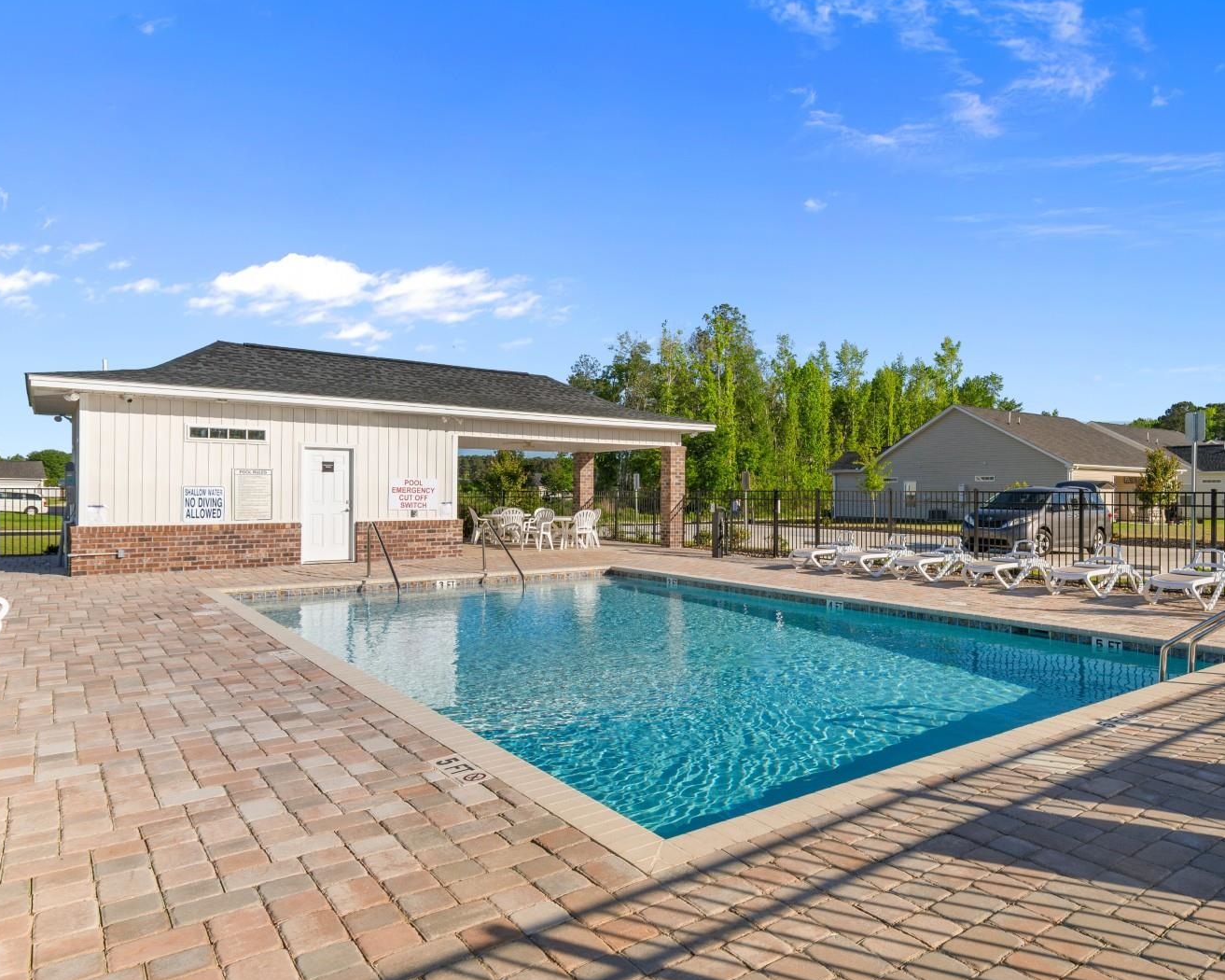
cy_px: 487
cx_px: 745
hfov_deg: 74.1
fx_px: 797
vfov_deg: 63.1
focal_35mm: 22
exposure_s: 1/400
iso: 100
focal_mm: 13
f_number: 10
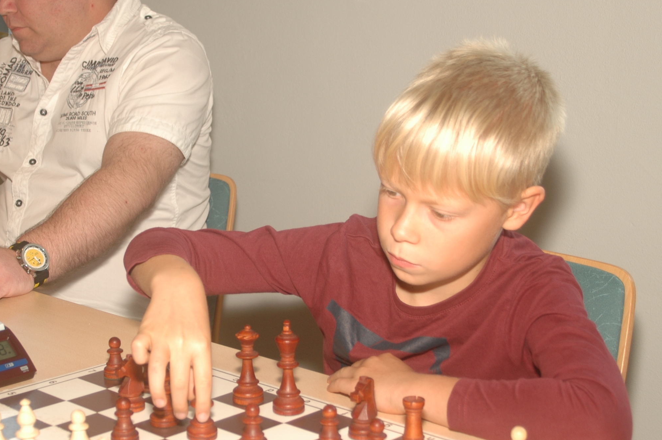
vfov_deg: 19.5
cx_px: 229
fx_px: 1281
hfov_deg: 28.8
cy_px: 262
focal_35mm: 70
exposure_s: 1/60
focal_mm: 31
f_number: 4.5
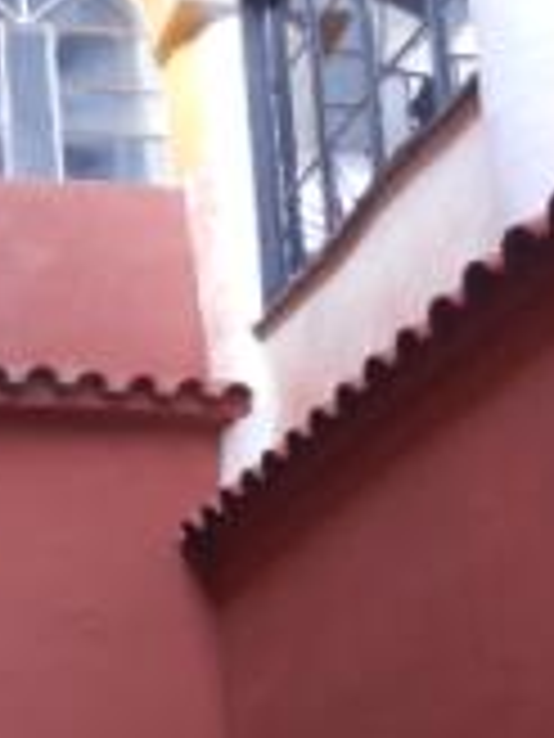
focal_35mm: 71
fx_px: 1515
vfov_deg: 26.4
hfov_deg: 19.9
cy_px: 670
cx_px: -36
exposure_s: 1/30
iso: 100
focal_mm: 4.6
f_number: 3.5
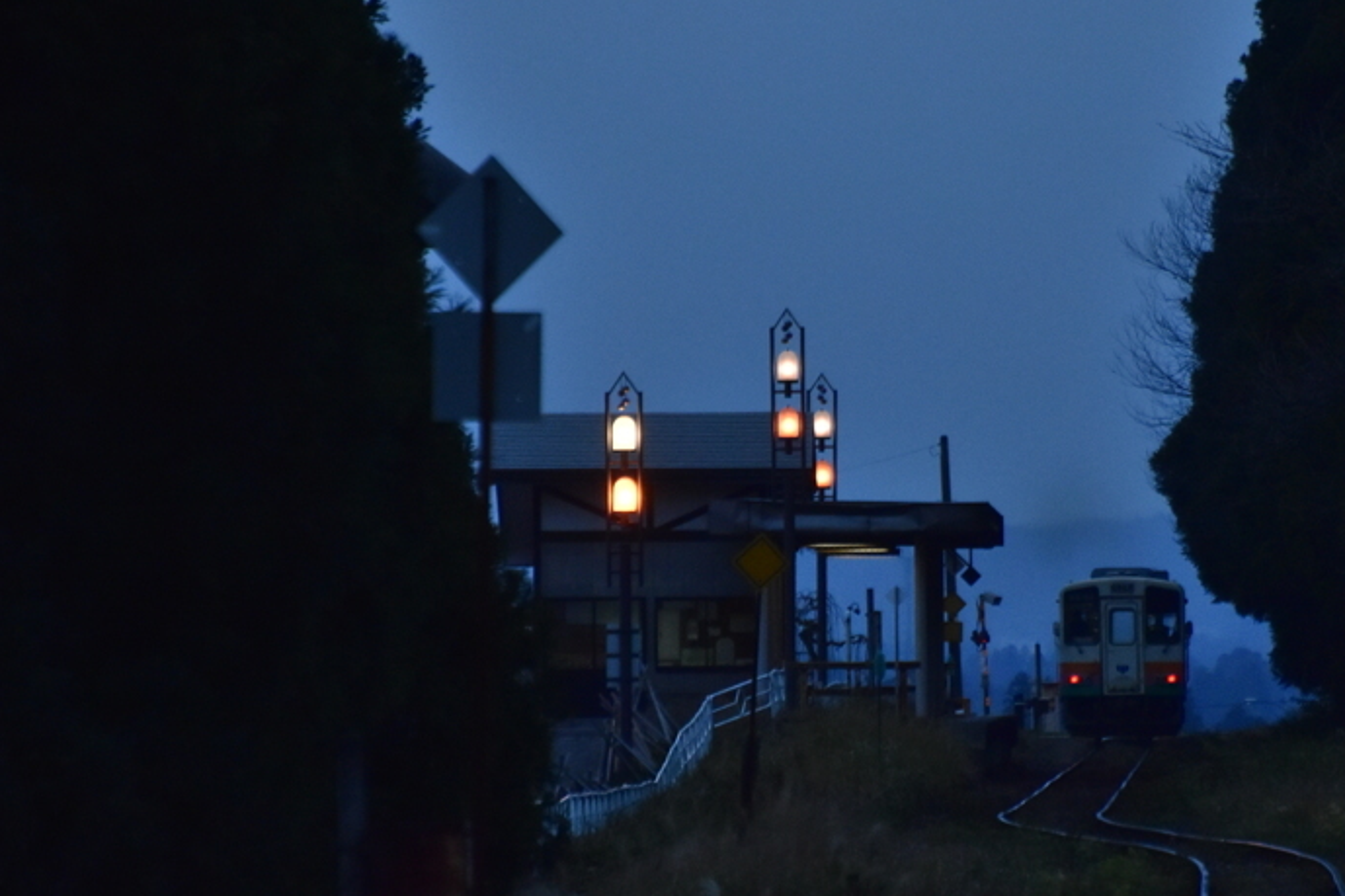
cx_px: 832
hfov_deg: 3.1
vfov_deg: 2.1
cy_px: 447
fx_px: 24987
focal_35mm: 669
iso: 1600
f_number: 5.6
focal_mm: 300
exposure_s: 1/500
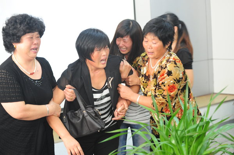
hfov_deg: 25.4
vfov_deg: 17.0
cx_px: 117
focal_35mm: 80
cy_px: 78
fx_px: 520
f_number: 5
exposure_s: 1/80
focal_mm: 80
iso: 2500
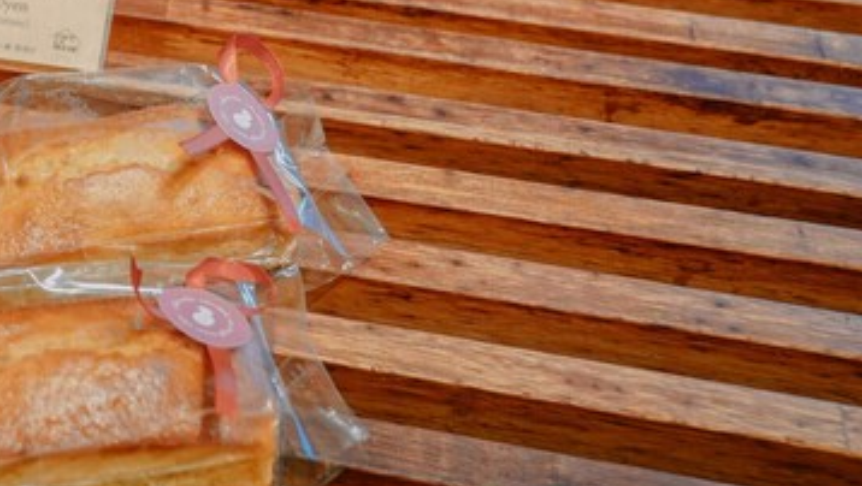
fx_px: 1647
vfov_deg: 16.4
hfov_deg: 26.7
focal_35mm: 72
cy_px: -29
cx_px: -111
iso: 640
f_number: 3.5
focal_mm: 29
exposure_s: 1/30
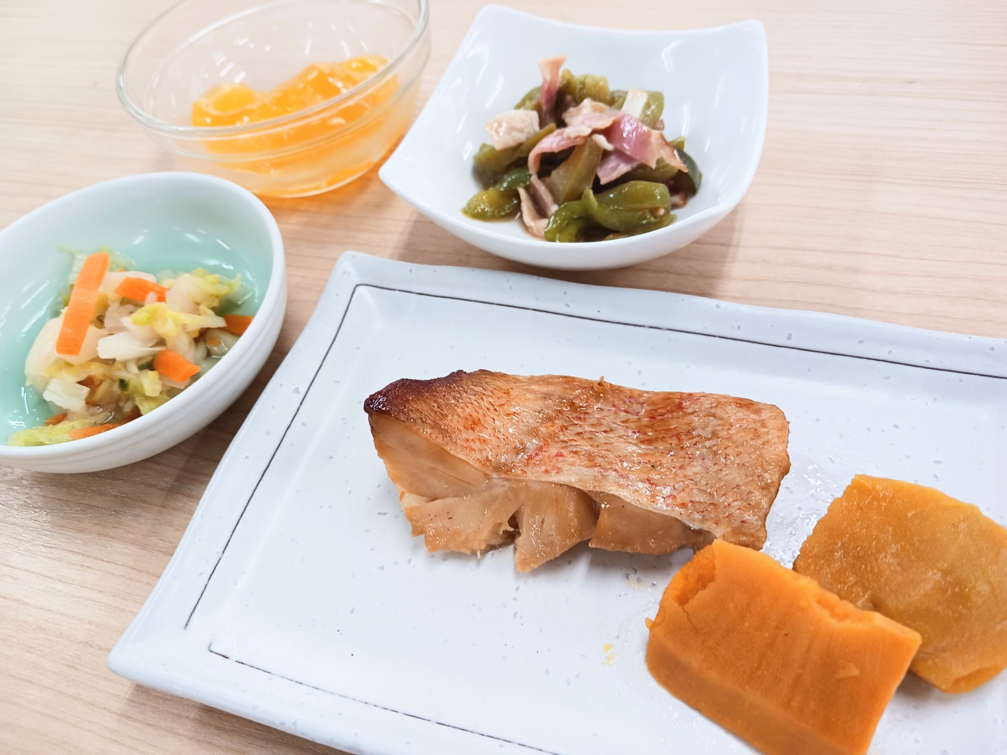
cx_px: 504
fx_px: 785
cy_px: 378
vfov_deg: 51.4
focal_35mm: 27
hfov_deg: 65.3
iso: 160
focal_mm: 4
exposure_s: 1/60
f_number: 1.8
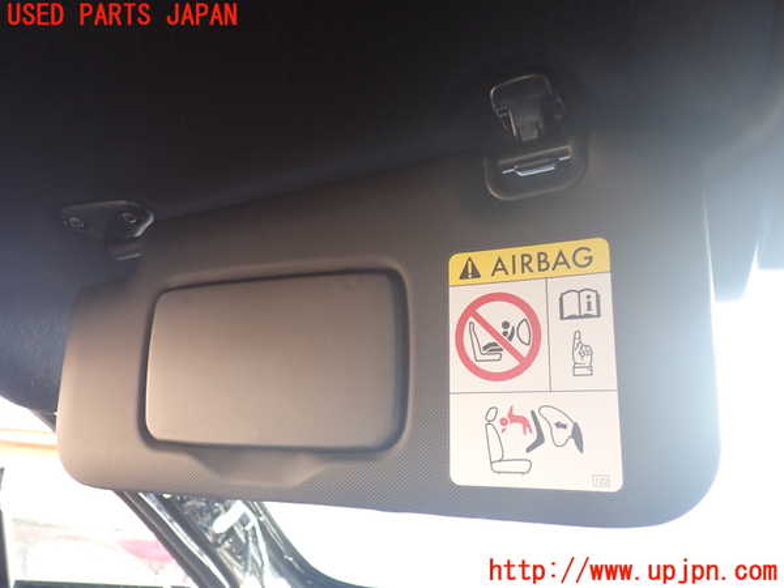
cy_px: 294
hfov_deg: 60.0
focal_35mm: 30
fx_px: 679
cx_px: 392
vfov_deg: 46.8
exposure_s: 1/40
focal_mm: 5.4
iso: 200
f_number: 2.3
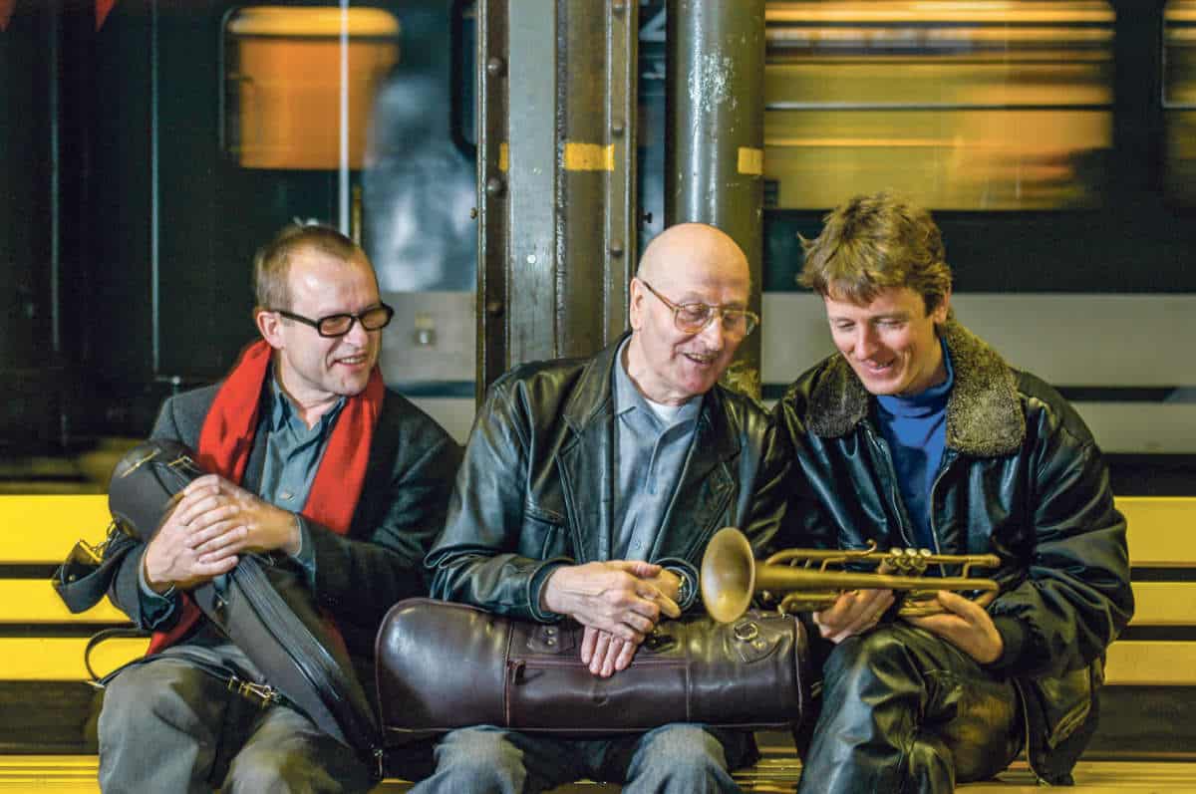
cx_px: 598
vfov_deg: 17.4
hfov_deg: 26.0
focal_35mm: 78
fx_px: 2588
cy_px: 397
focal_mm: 52
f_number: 4
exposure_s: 1/8
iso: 200
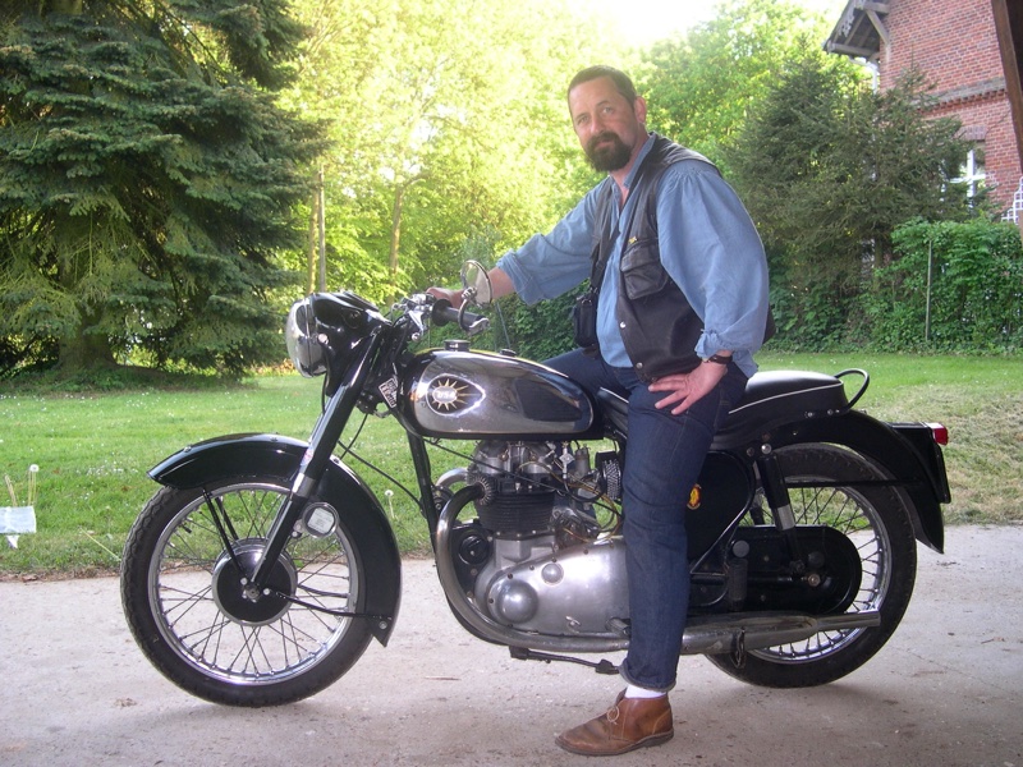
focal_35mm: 38
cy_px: 384
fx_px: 1123
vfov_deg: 37.7
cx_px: 512
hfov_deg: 49.0
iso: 141
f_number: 2.8
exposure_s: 1/59.2
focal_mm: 8
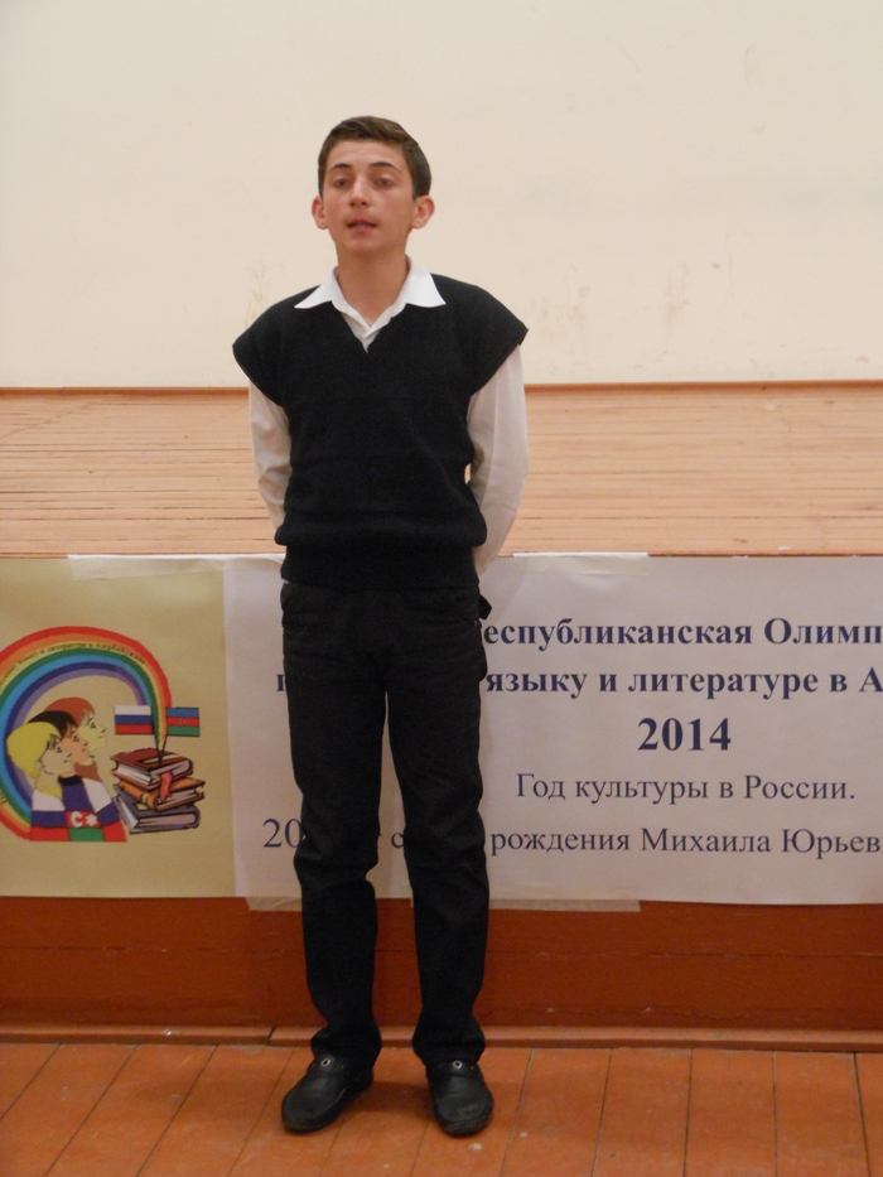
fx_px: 2584
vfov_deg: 25.7
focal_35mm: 76
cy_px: 588
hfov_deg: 19.4
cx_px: 442
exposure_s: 1/4
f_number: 4.4
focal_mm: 13.6
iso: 400
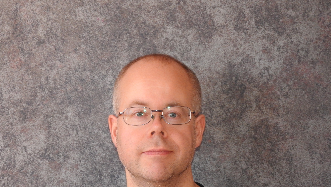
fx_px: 913
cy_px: 113
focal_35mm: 104
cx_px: 165
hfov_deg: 20.6
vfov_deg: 11.6
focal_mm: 17
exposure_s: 1/1.6
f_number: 4.8
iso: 800
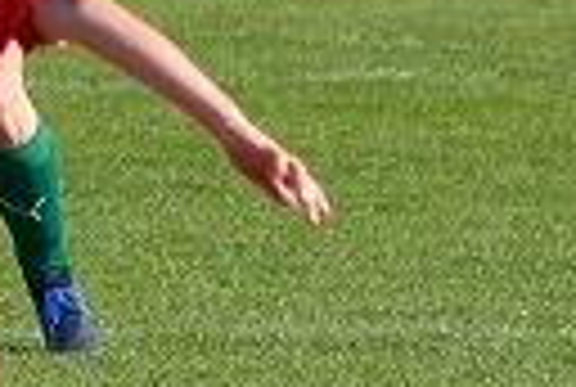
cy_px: 346
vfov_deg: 1.2
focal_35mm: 1149
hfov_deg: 1.8
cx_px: -477
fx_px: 18427
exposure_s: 1/1600
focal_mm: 200
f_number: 6.3
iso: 400
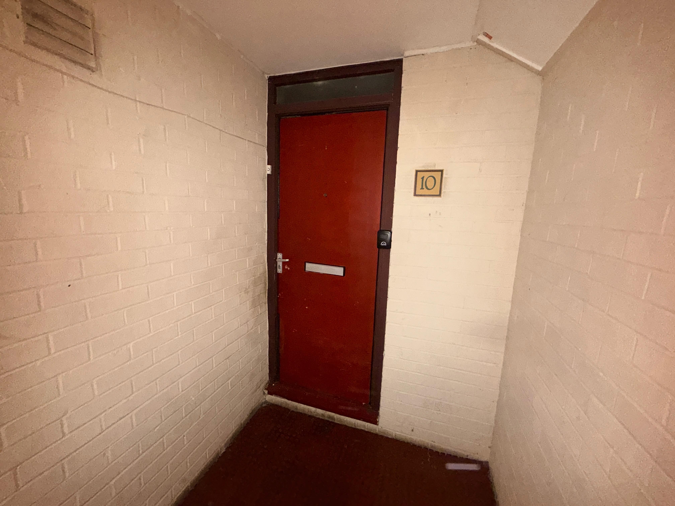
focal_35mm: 14
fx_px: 273
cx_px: 338
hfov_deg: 102.1
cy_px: 253
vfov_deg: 85.7
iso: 320
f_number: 2.2
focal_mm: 2.22
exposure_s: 1/33
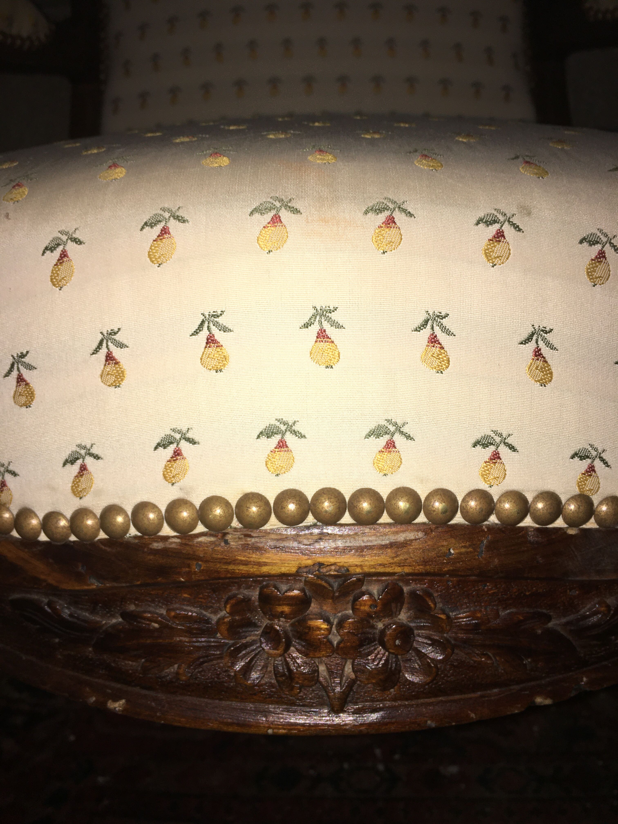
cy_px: 412
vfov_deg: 61.7
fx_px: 690
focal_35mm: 29
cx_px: 309
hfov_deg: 48.2
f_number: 2.2
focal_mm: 4.15
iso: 25
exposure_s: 1/94
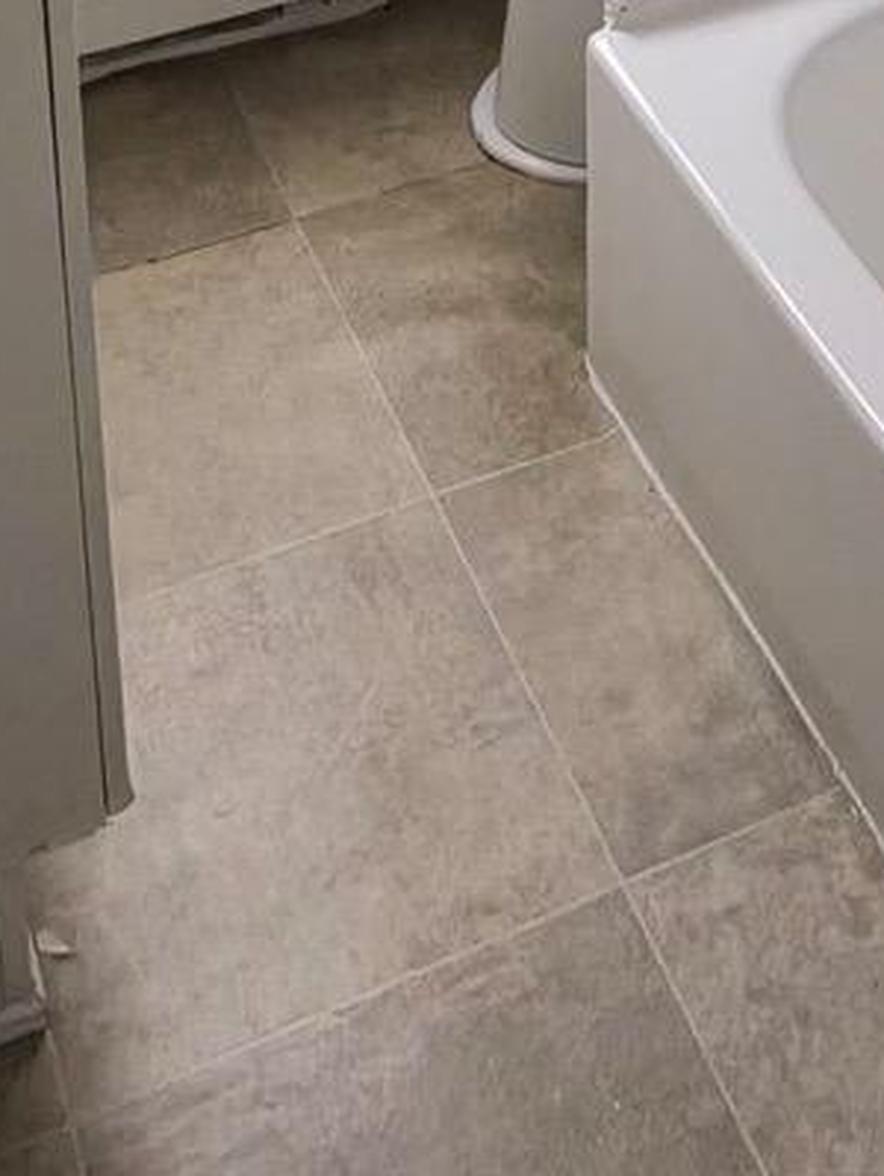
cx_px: 690
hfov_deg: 28.6
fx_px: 1700
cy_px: -757
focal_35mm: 50
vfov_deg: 24.7
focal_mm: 2.24
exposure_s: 1/120
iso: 97
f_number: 2.2
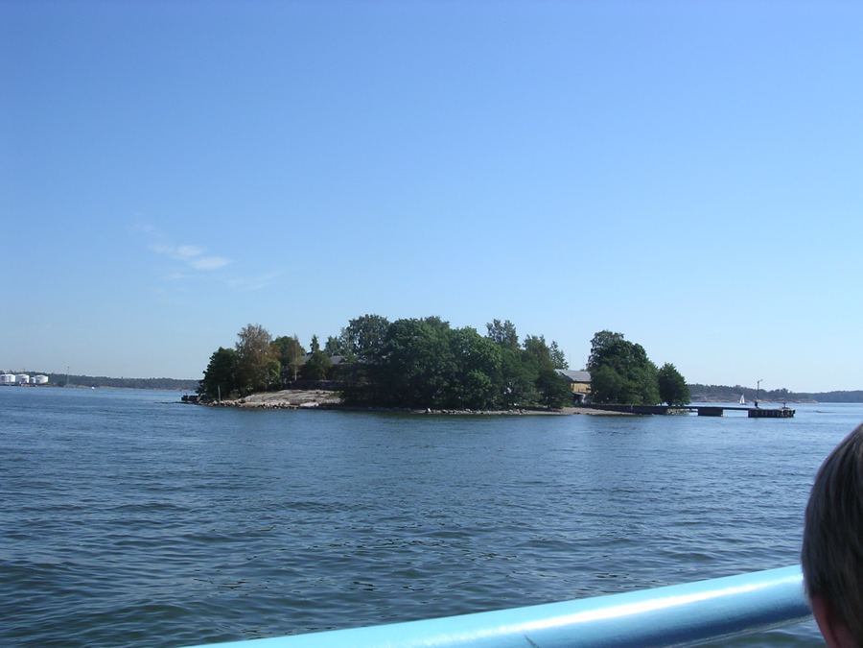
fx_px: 947
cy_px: 324
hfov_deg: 49.0
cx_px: 432
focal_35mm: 38
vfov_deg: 37.7
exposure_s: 1/320
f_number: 5.6
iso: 100
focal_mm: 5.8
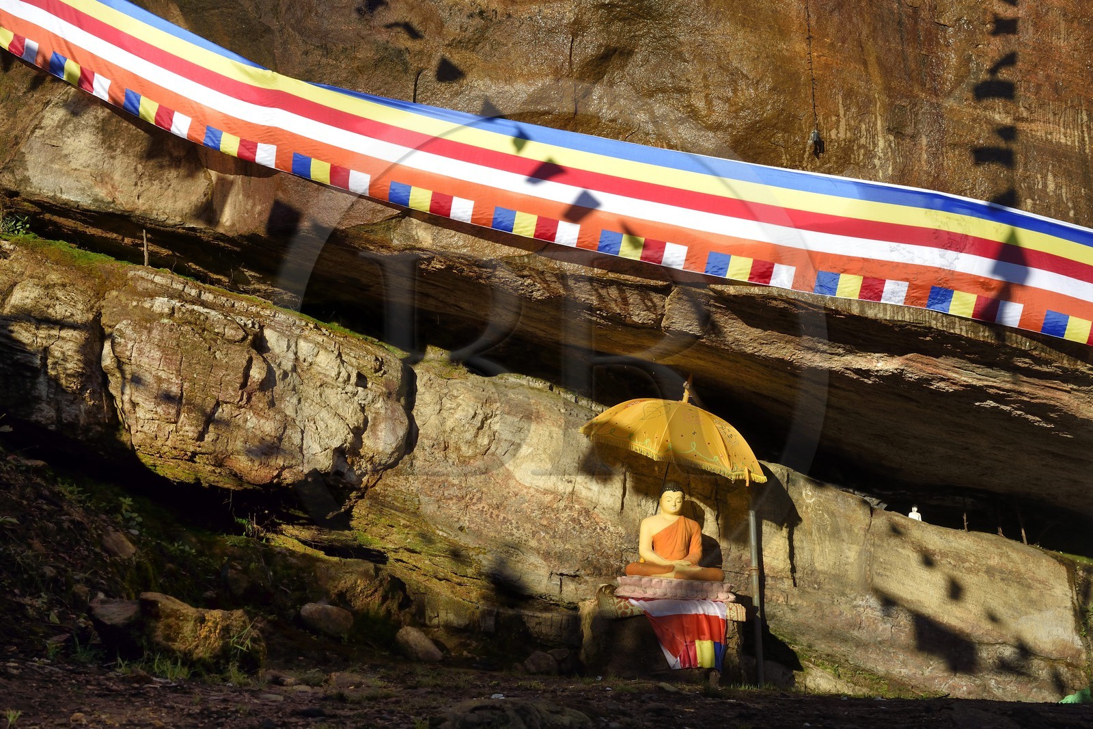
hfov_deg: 41.1
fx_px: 1457
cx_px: 546
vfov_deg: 28.1
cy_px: 364
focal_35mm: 48
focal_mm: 48
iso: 200
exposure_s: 1/250
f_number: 10
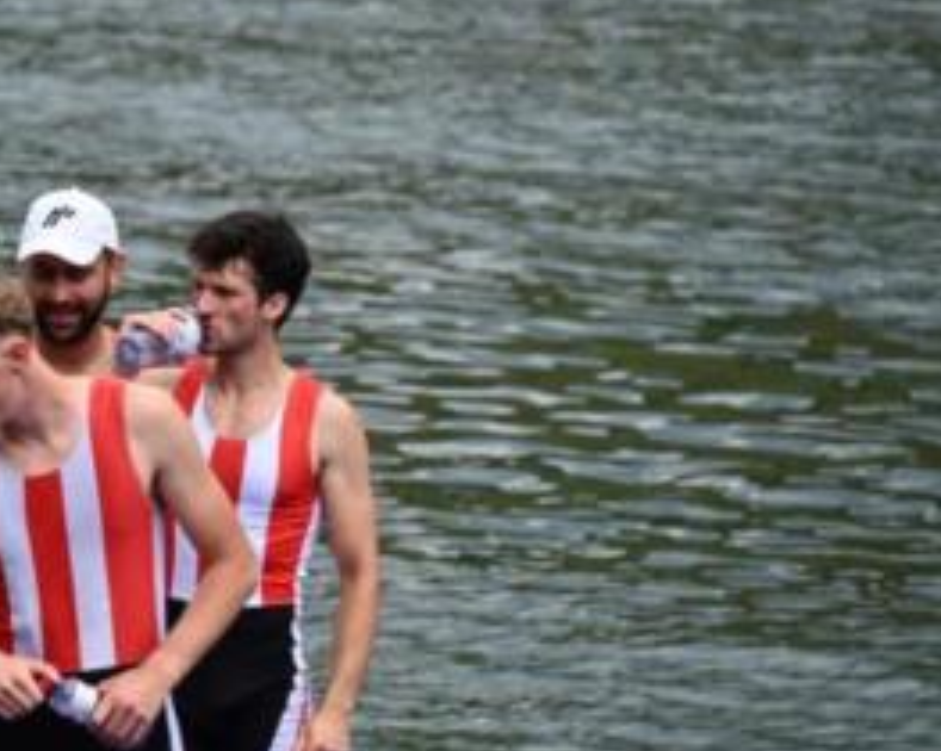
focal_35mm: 357
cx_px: 89
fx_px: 9935
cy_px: 293
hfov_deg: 5.4
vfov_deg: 4.3
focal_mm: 200
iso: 220
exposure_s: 1/500
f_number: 6.3
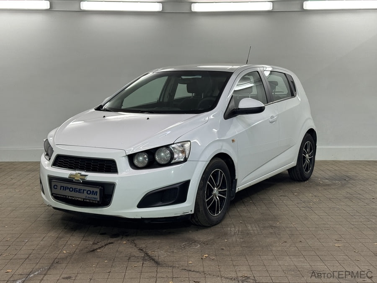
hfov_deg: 39.7
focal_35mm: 48
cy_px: 142
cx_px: 188
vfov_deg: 30.3
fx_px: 523
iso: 50
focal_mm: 6.76
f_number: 1.78
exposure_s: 1/130
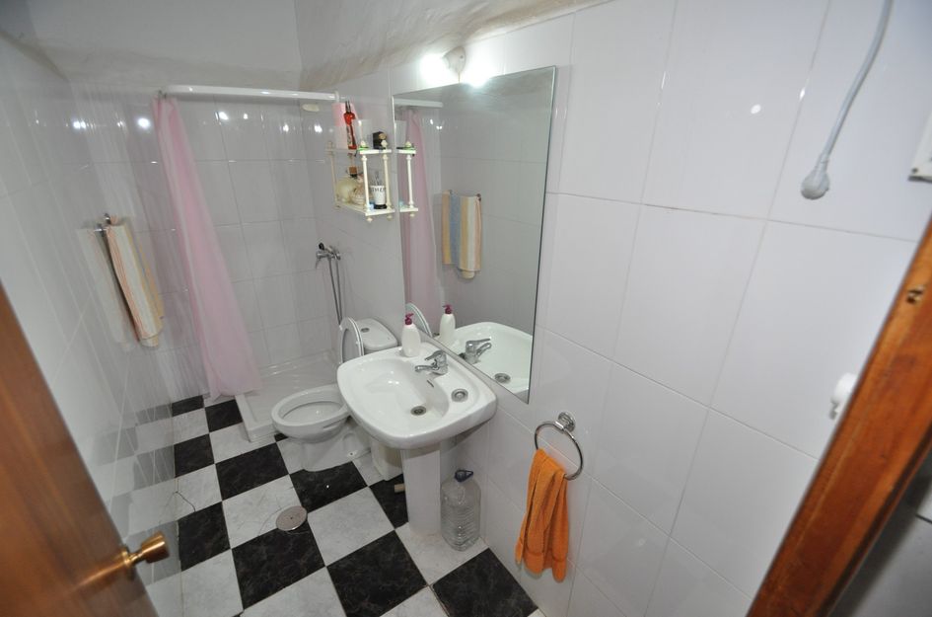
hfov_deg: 100.5
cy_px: 308
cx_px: 466
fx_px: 387
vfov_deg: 77.0
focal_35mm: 15
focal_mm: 10
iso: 800
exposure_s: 1/50
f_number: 3.5
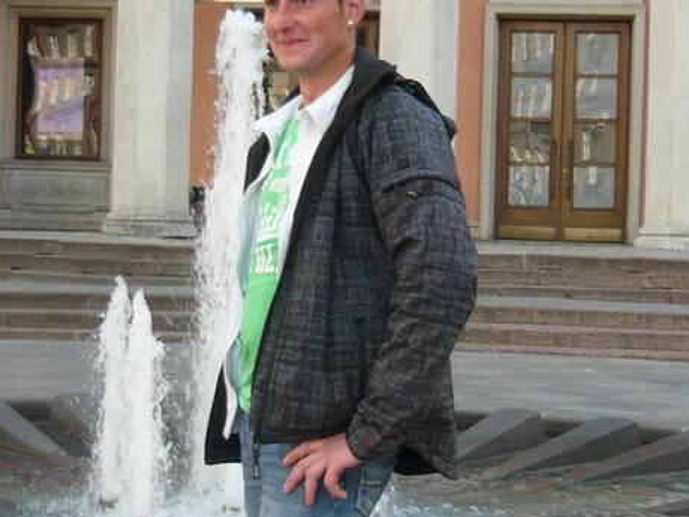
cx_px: 334
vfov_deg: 17.2
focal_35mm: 86
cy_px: 291
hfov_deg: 22.8
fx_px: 1712
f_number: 2.8
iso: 100
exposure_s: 1/200
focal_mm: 5.5
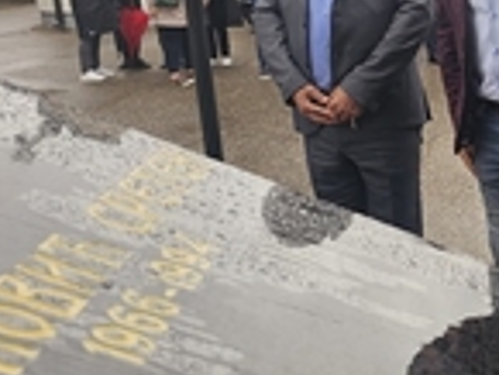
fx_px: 822
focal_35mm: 57
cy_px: 86
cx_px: 561
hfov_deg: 30.0
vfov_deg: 25.3
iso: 50
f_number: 1.7
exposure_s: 1/190
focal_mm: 6.3
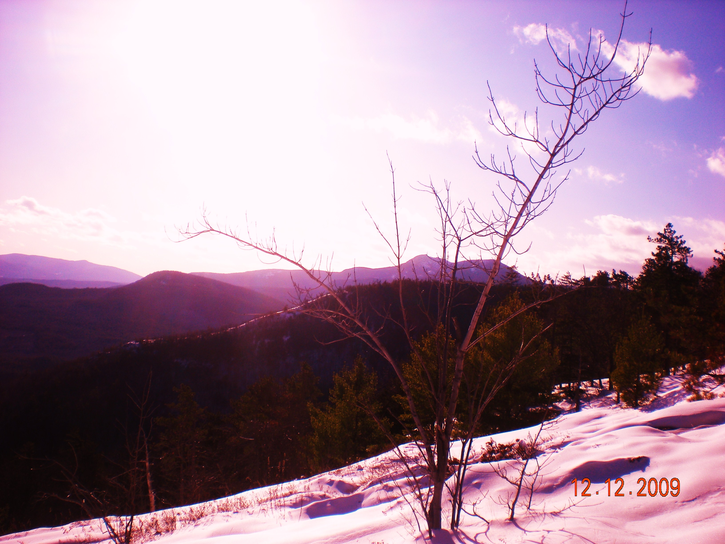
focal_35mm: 38
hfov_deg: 49.0
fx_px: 796
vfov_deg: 37.7
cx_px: 362
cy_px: 272
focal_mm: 6.3
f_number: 4.6
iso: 64
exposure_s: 1/1000
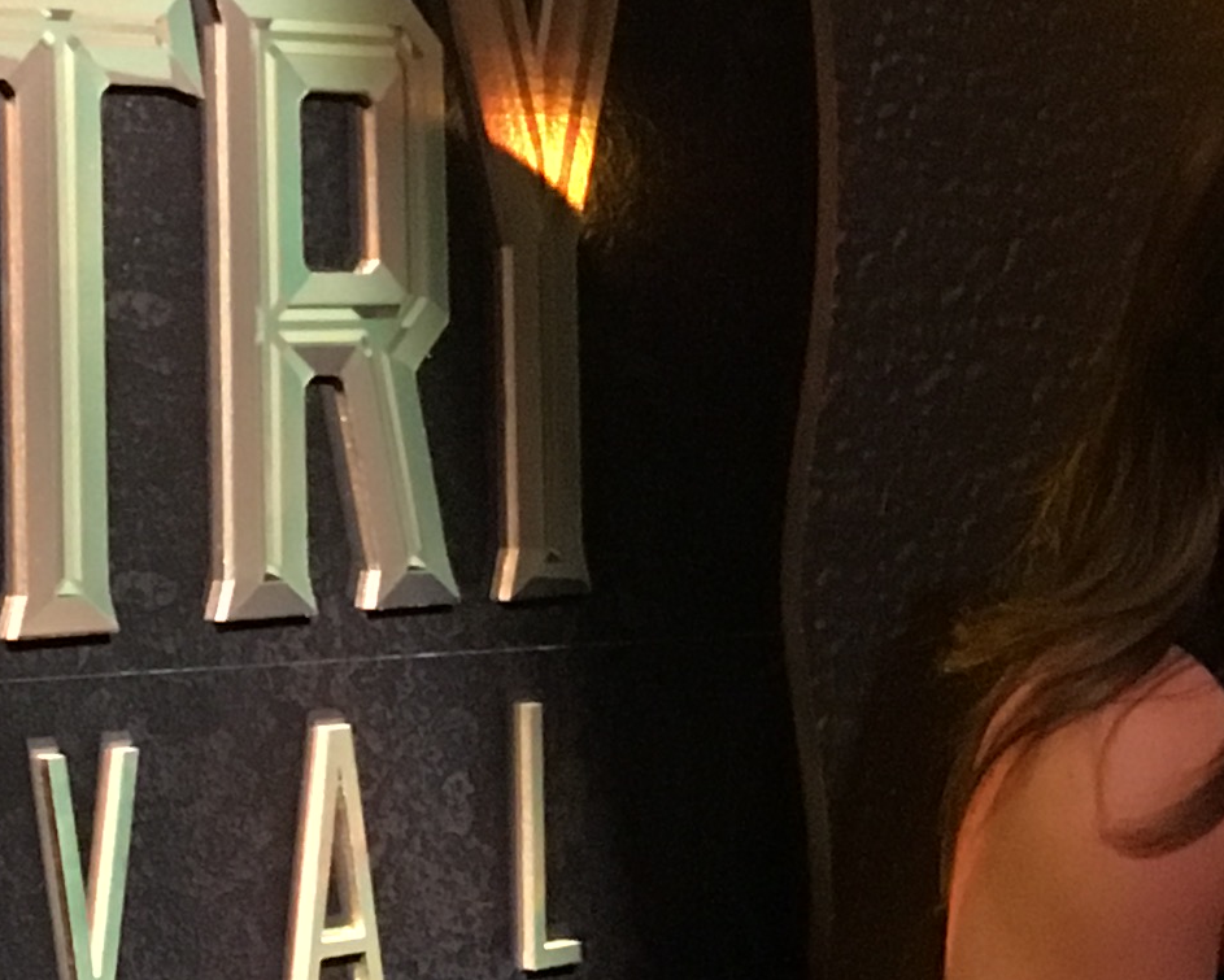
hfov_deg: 15.7
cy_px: 208
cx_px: 174
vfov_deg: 12.7
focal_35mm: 121
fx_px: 4385
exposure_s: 1/15
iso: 320
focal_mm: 4.15
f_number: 2.2
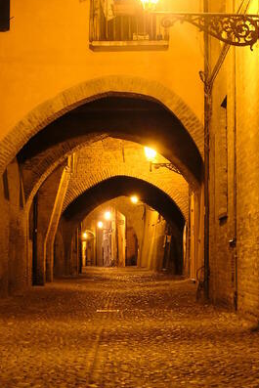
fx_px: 765
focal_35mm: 71
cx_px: 133
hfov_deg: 19.2
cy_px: 232
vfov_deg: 28.4
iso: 6400
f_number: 5
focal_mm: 31.5
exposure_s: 1/15
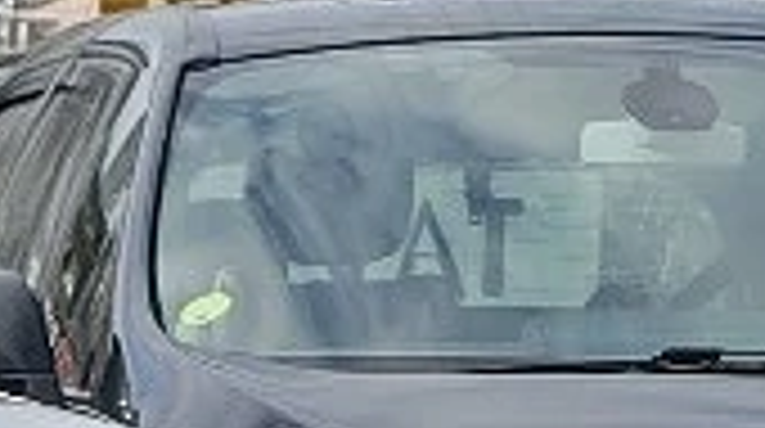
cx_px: -1305
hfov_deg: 4.0
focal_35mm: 527
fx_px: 10673
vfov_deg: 2.3
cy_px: 1054
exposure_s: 1/476
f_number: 2.6
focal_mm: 15.38
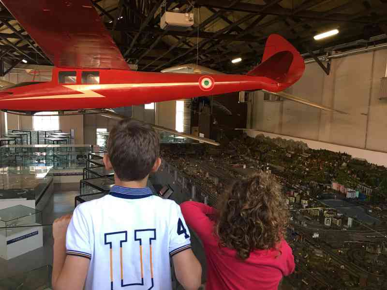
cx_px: 194
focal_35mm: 29
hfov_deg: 61.7
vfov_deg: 48.2
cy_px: 145
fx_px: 324
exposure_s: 1/33
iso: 64
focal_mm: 4.15
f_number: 2.2
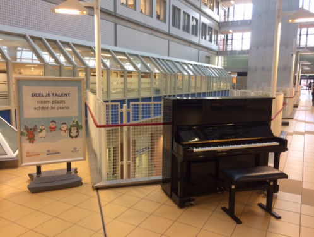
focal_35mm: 29
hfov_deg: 61.6
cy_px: 118
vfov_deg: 48.3
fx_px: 263
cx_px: 157
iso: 160
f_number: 2.2
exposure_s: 1/33
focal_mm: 4.15
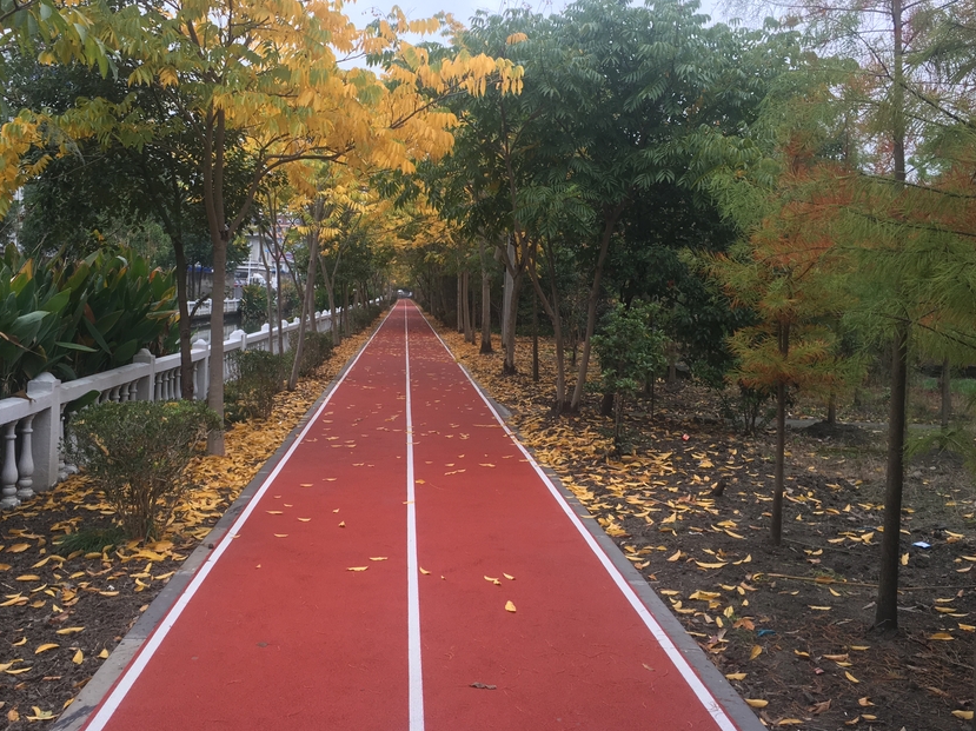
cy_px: 312
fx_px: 986
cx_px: 432
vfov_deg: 40.6
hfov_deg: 52.5
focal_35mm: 35
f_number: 2.2
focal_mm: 4.15
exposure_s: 1/100
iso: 25
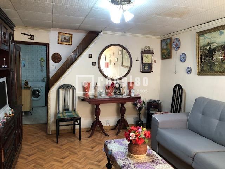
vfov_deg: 49.7
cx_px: 112
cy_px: 84
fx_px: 182
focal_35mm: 28
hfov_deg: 63.4
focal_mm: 4
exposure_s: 1/17
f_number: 1.8
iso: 50
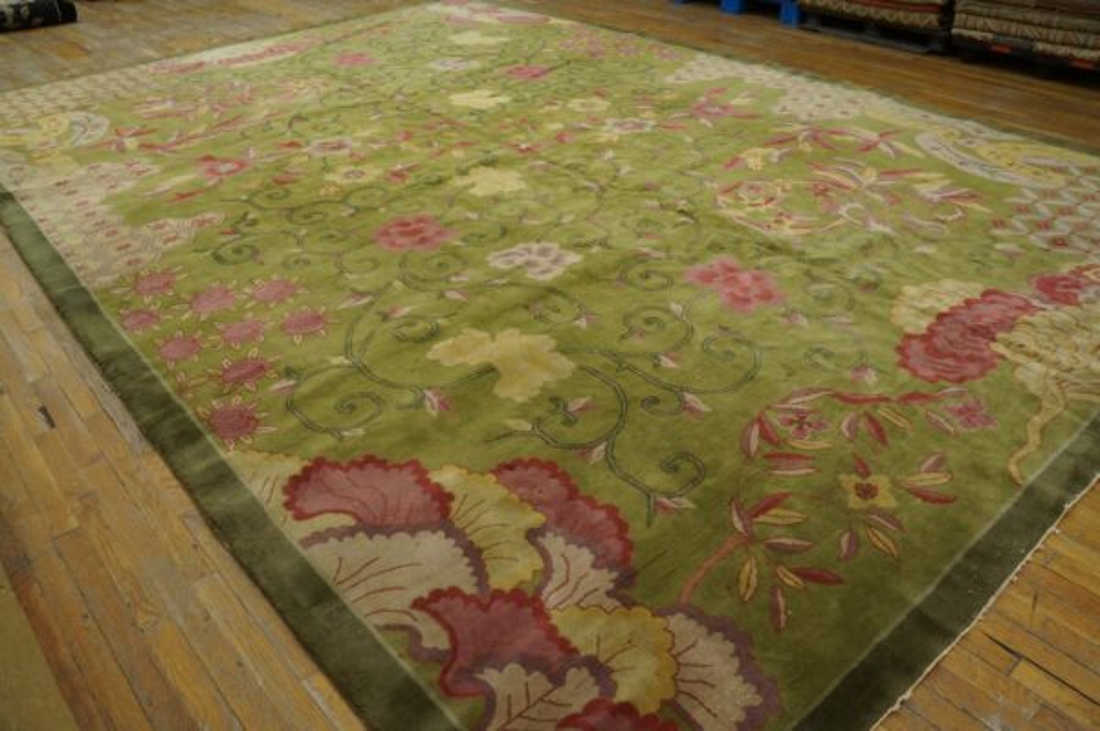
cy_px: 366
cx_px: 550
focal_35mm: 27
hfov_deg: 67.4
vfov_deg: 47.9
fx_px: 824
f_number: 4
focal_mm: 18
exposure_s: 1/160
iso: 1600
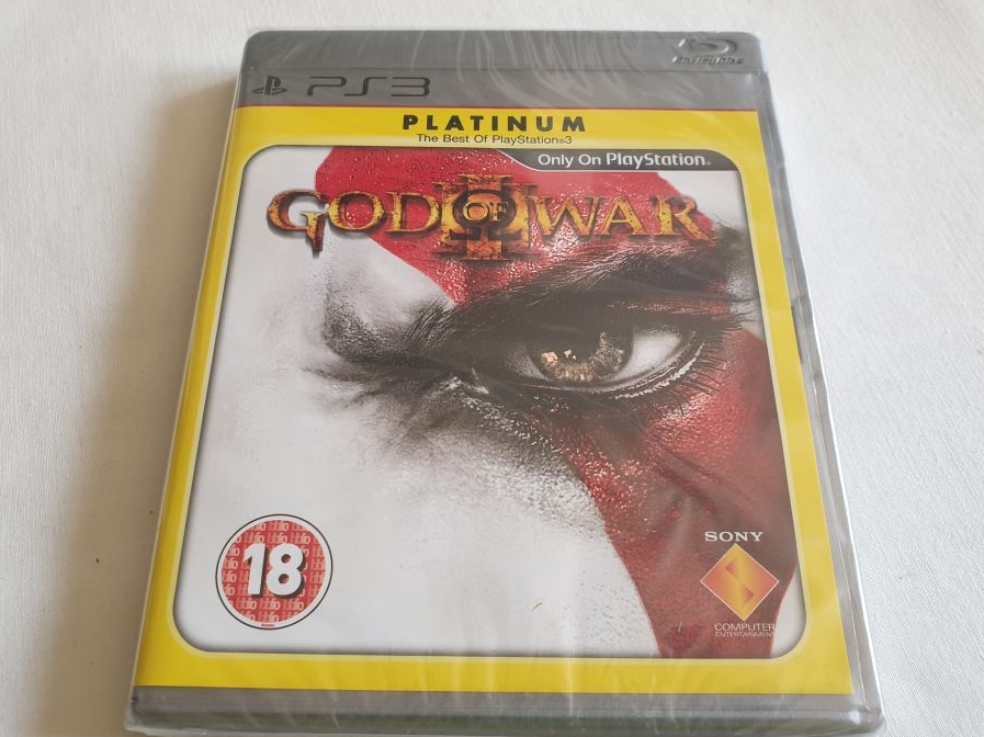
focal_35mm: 29
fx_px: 824
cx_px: 476
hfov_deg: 61.7
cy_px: 393
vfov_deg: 48.2
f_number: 2.4
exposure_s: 1/60
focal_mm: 4.3
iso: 200
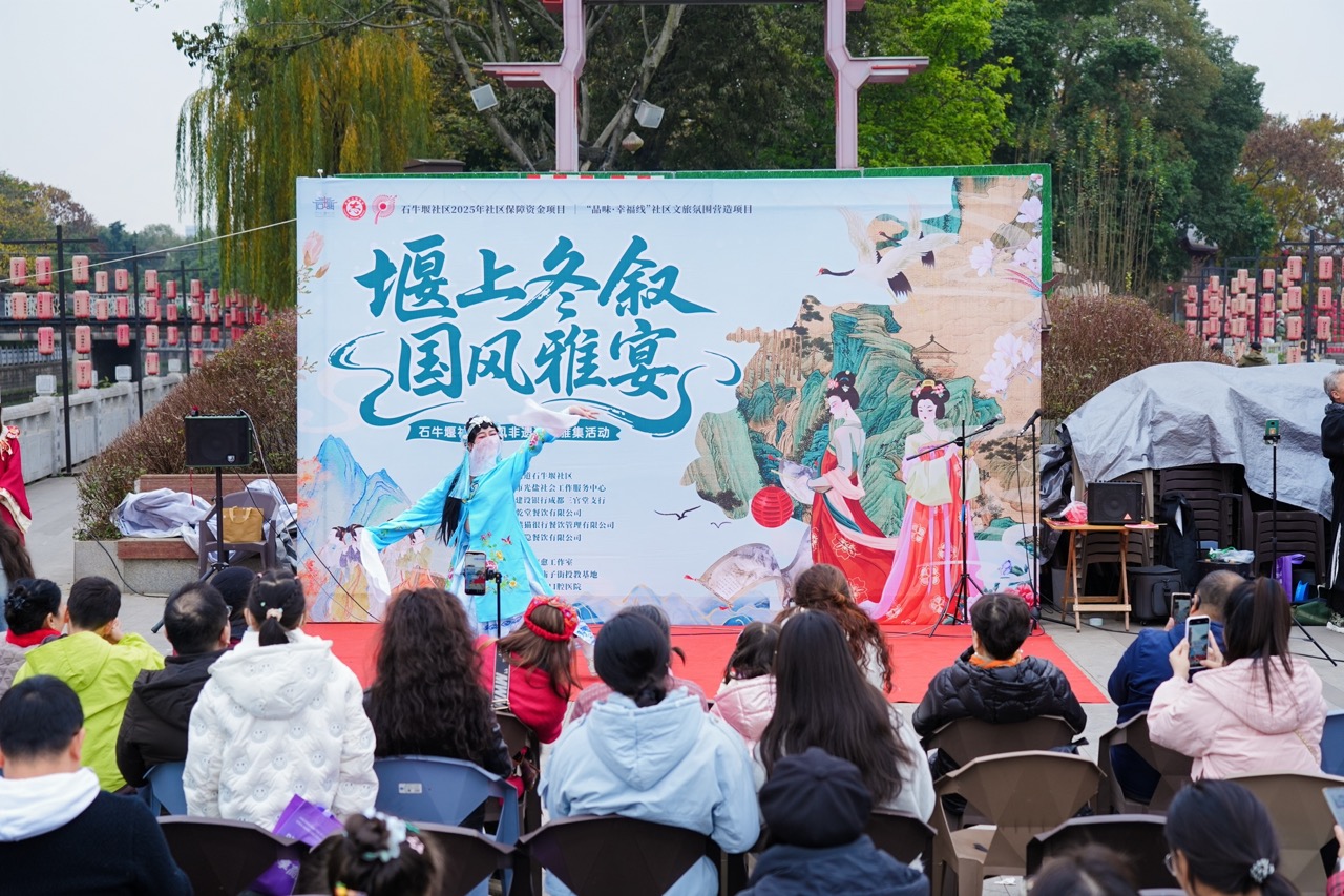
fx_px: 1978
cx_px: 672
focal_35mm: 53
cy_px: 448
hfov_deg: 37.5
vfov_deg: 25.5
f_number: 4
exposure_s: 1/200
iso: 250
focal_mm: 53
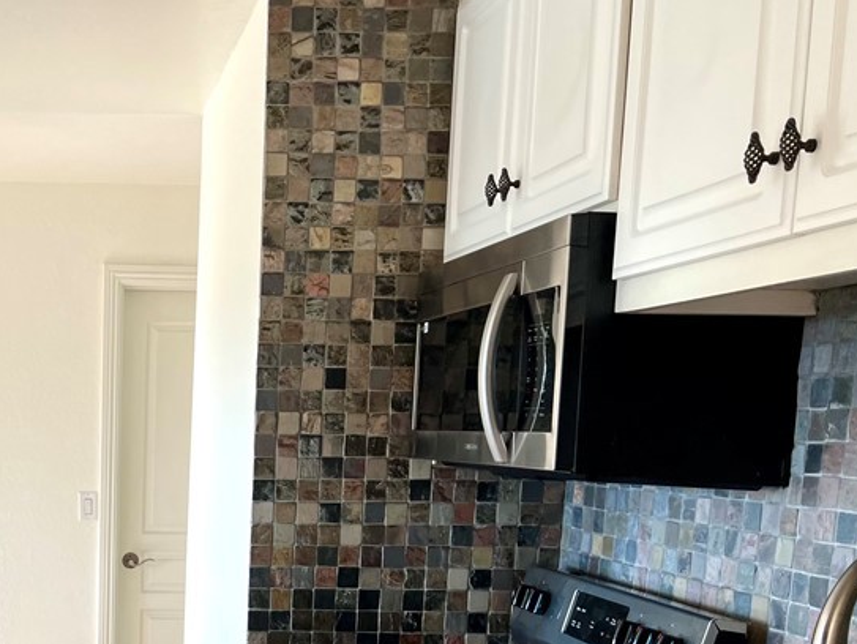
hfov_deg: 36.3
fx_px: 1214
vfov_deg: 28.6
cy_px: 579
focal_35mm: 49
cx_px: 71
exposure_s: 1/184
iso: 40
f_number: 1.5
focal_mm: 5.7
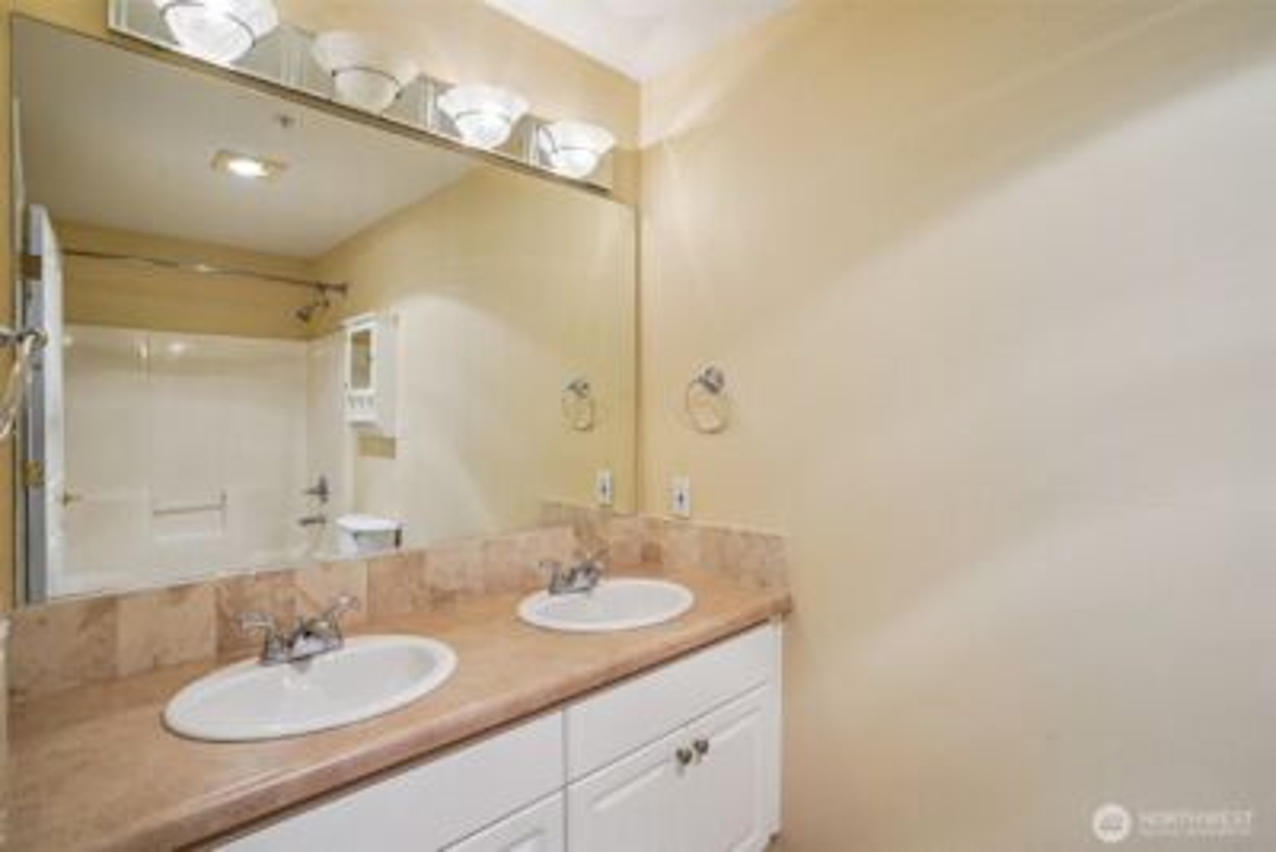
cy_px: 426
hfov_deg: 93.3
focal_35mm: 17
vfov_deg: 70.5
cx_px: 638
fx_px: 603
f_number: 8
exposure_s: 1/15
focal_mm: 17
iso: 400
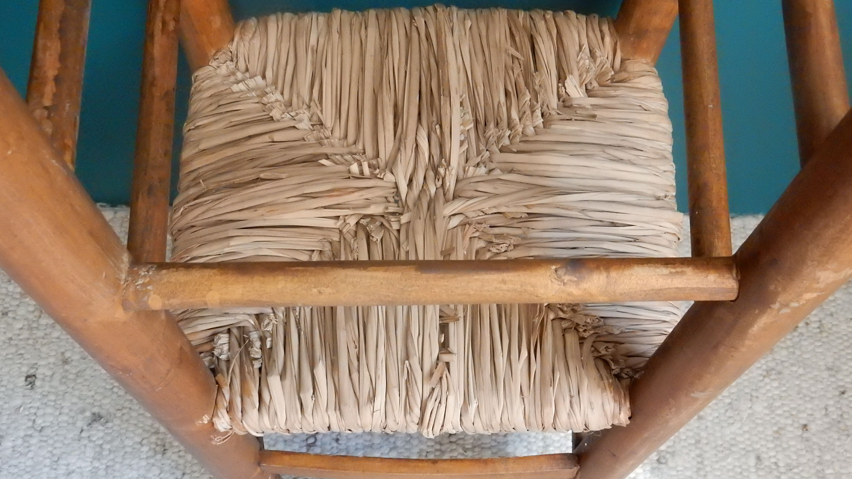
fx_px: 904
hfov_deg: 50.5
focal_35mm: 40
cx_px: 419
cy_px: 231
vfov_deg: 29.7
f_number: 4
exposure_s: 1/40
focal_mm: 6.4
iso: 1250
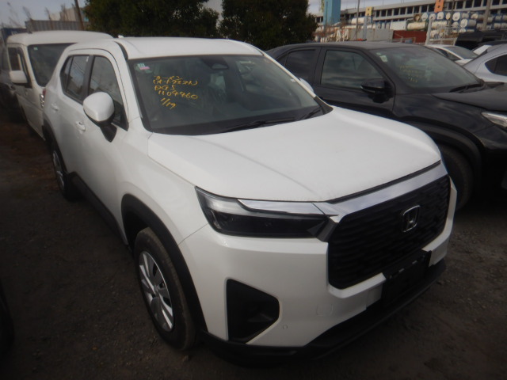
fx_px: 352
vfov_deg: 56.8
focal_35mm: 24
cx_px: 254
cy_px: 190
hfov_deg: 71.6
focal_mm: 4.3
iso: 125
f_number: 2.8
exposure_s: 1/500
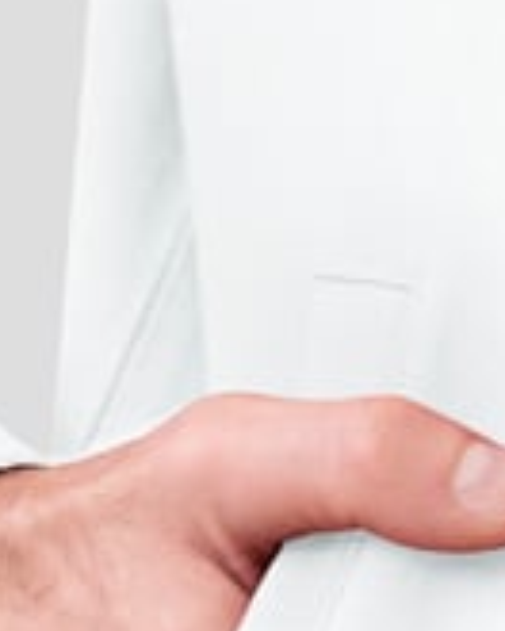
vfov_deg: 5.9
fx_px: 6109
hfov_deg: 4.7
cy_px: 774
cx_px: 287
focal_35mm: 327
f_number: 5
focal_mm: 85
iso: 200
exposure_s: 1/200
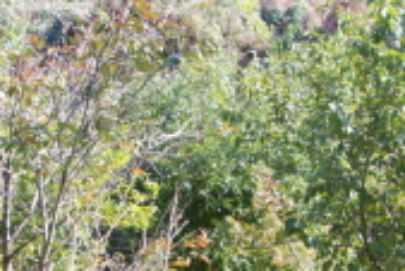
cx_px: 125
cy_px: 362
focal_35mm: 149
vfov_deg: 9.1
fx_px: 1678
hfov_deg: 13.7
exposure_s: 1/40
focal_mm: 24
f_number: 8
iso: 200
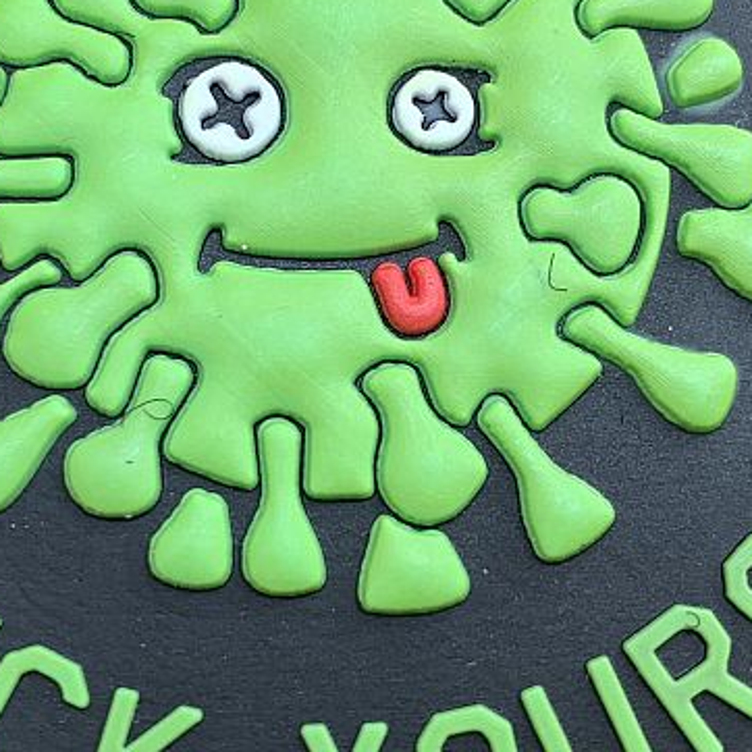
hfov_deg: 26.4
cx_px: 305
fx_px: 1598
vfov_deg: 26.3
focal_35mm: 65
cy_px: 222
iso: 25
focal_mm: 4.25
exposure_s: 1/201
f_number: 1.8
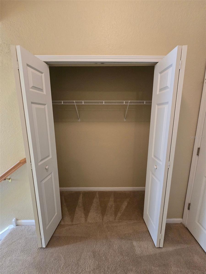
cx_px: 103
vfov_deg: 106.2
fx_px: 103
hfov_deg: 89.9
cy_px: 137
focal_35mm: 13
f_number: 2.2
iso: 800
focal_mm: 2.2
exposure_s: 1/60
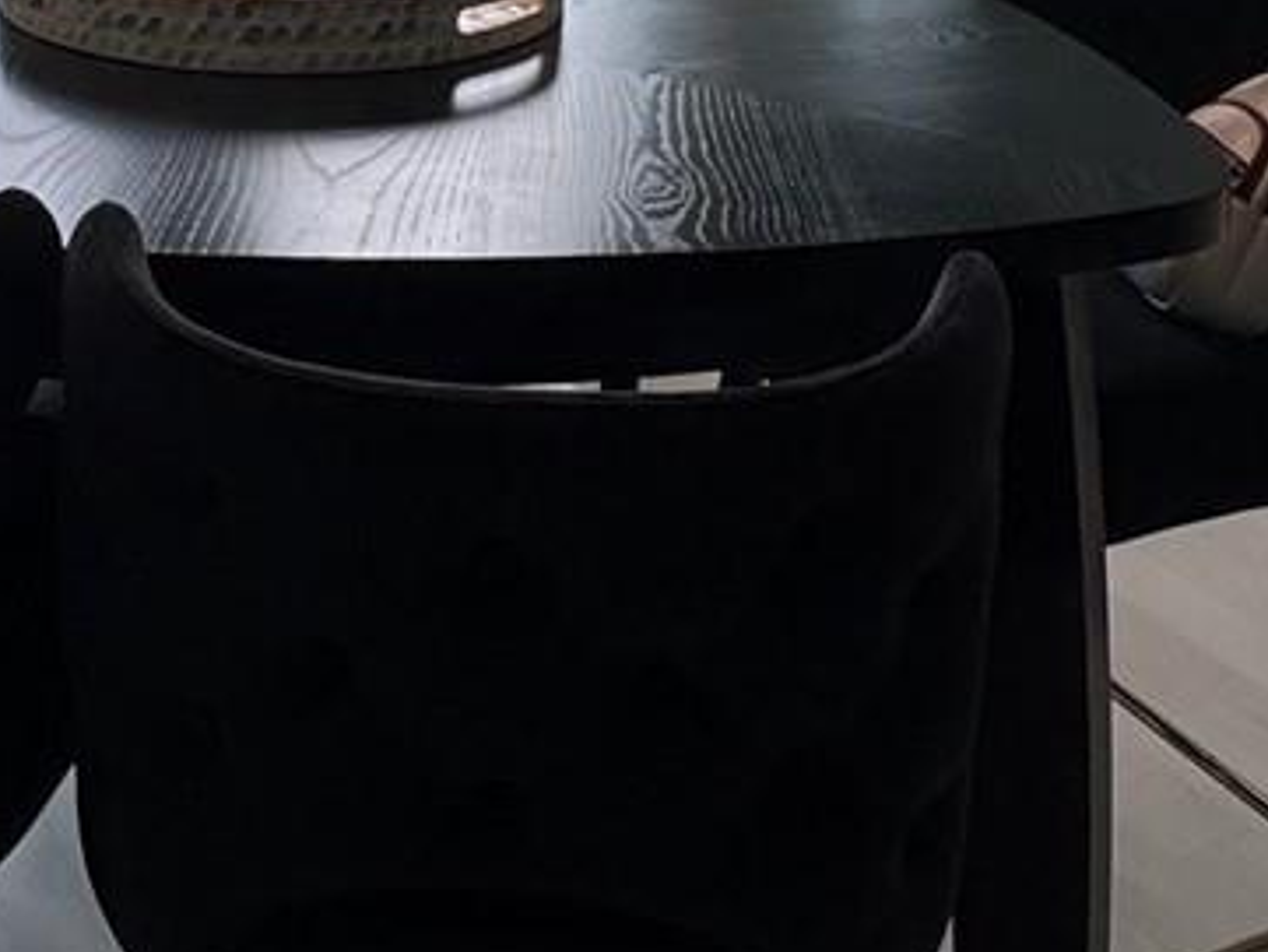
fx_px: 2272
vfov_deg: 20.4
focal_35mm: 62
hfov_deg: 31.1
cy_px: -460
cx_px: 544
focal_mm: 2.22
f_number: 2.2
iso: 40
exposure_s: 1/157
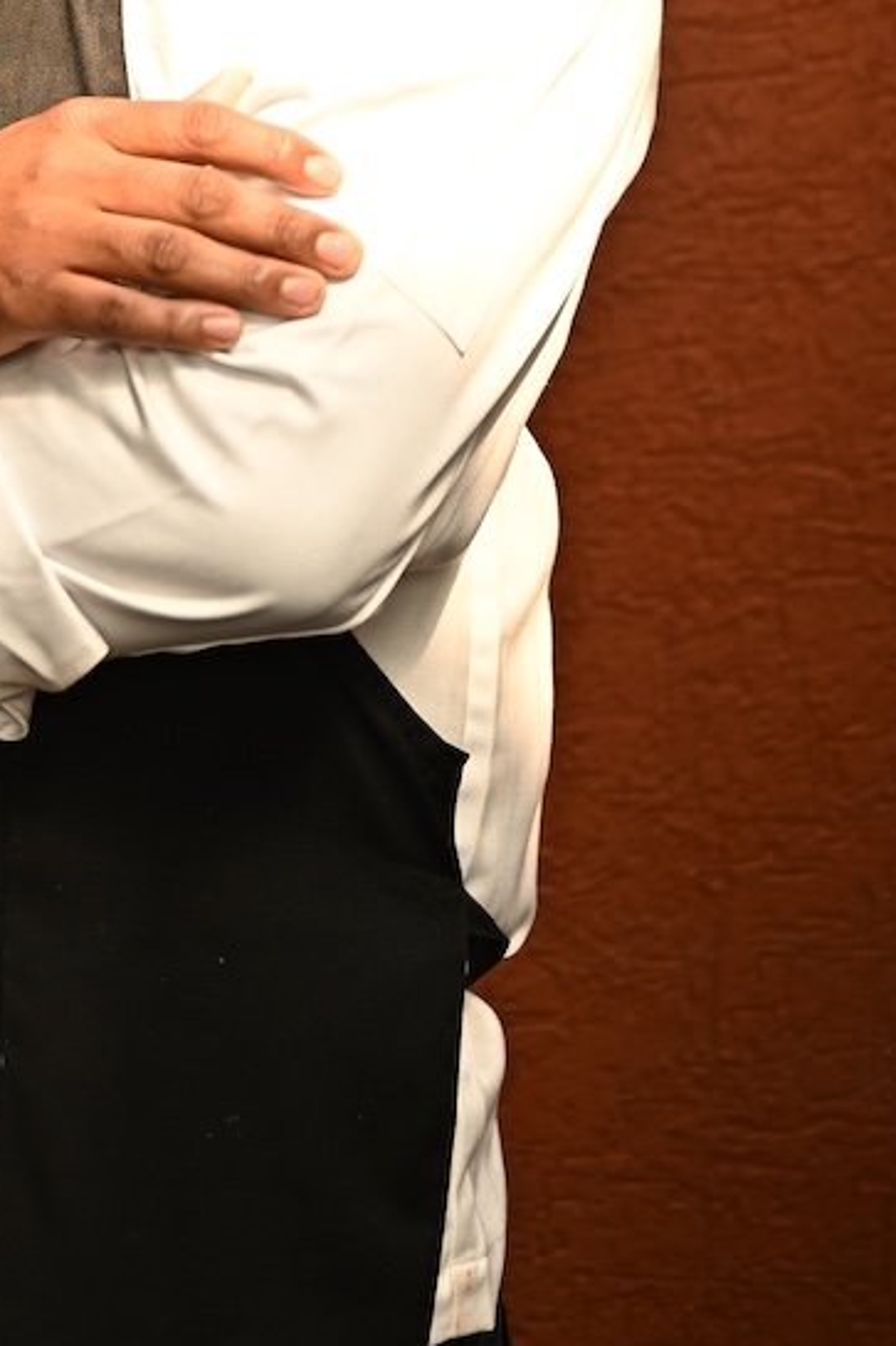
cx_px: -136
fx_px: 5267
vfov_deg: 14.2
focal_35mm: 141
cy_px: -205
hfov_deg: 9.6
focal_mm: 50
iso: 500
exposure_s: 1/1600
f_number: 1.8
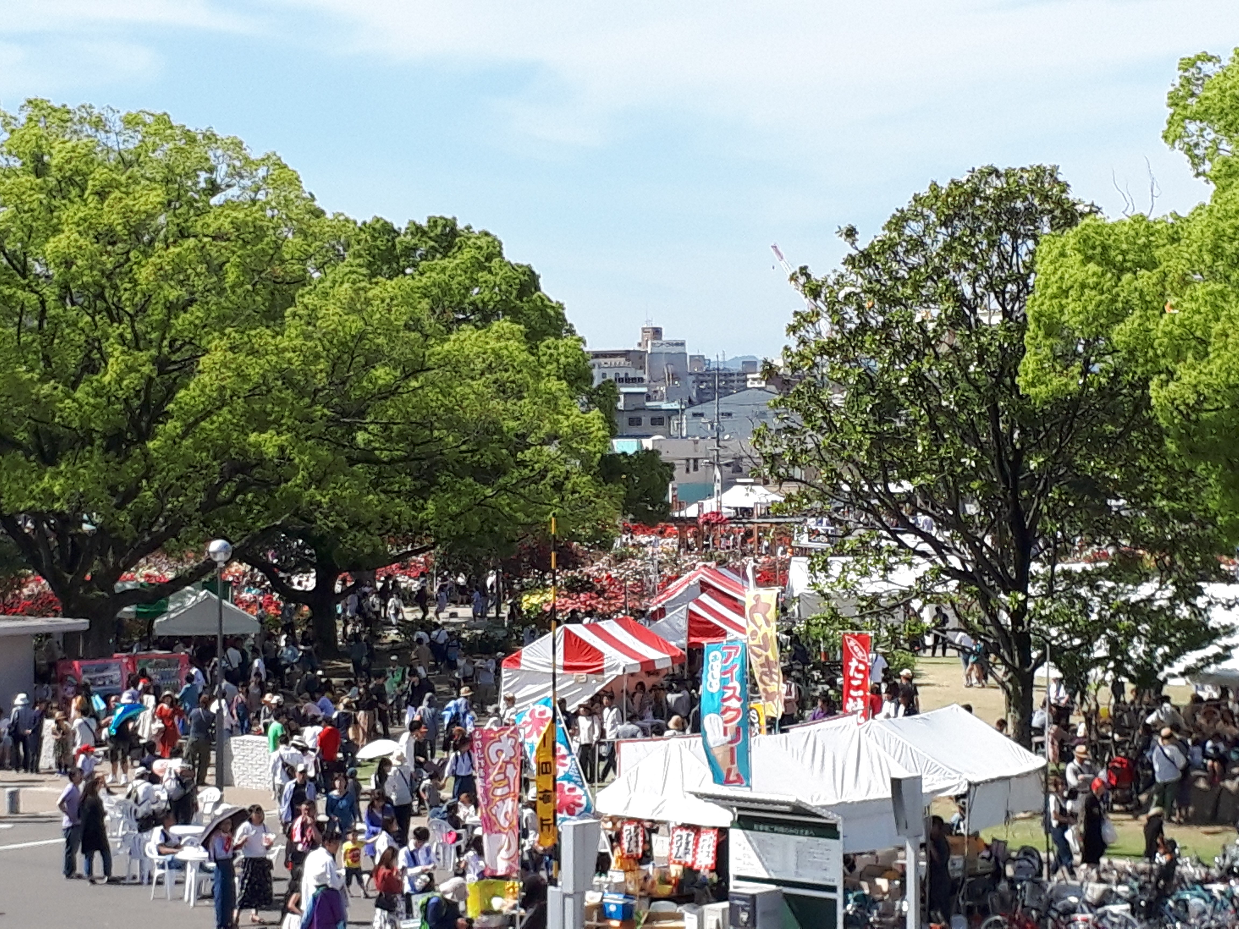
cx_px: 620
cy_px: 464
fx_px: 966
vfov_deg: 51.4
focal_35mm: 27
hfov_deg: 65.3
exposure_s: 1/1127
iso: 40
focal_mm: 3.6
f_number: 1.9
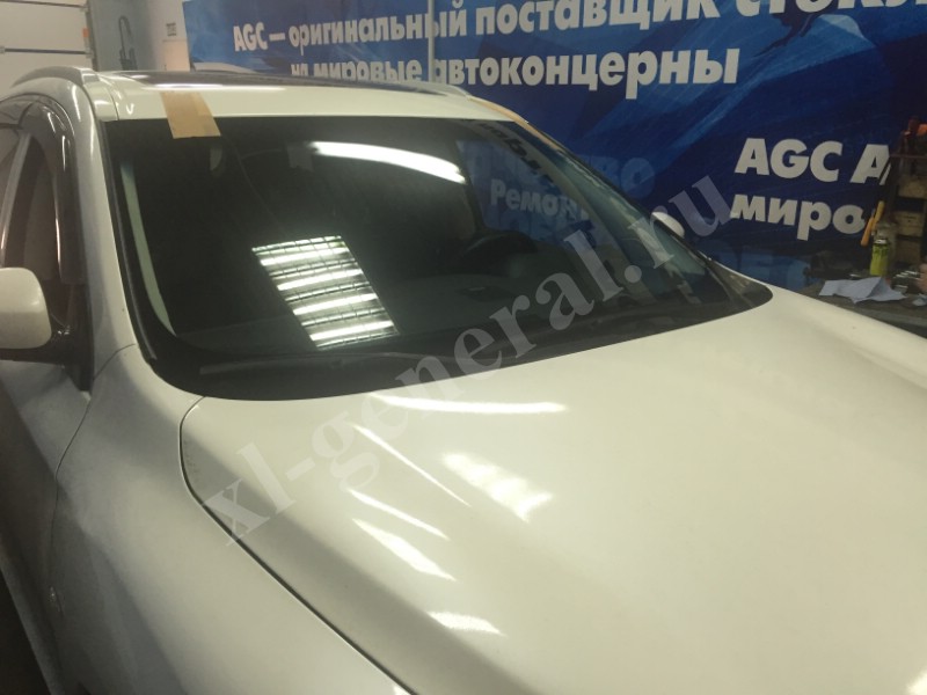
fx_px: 777
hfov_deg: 61.7
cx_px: 464
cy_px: 348
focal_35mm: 29
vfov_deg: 48.2
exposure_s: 1/33
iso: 64
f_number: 2.2
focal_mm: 4.15
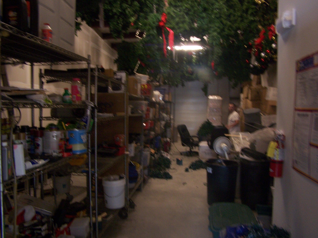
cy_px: 119
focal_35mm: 38
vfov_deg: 37.7
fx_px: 349
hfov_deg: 49.0
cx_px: 159
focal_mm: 6.3
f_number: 2.8
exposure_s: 1/8
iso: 140
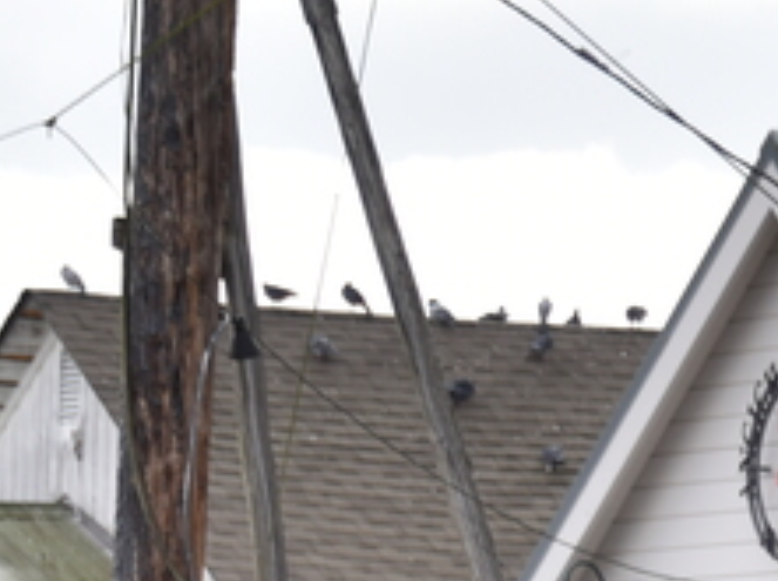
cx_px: 1324
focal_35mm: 558
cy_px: 827
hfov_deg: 3.5
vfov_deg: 2.7
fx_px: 12521
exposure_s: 1/200
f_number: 5.3
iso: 110
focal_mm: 100
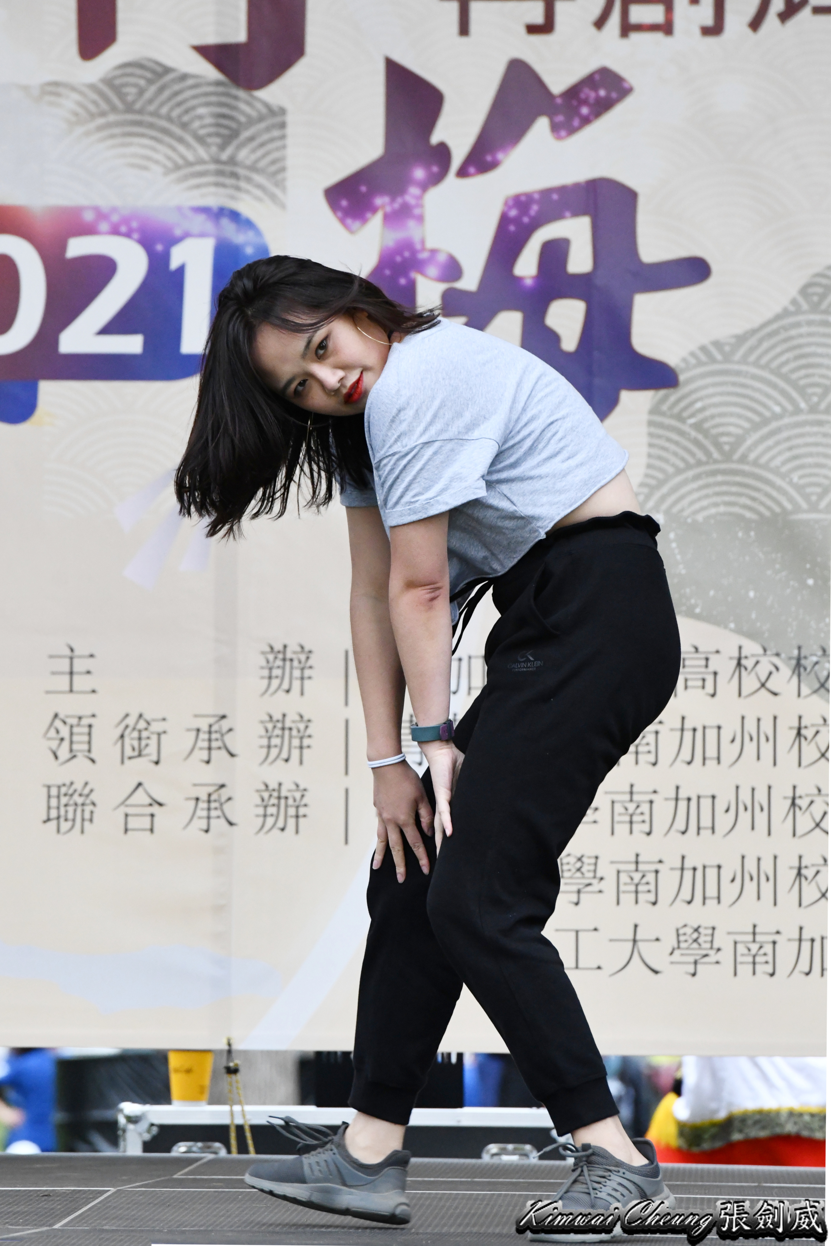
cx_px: 416
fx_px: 6924
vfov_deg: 10.3
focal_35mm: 200
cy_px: 623
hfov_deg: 6.9
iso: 3200
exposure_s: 1/800
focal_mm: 200
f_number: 8
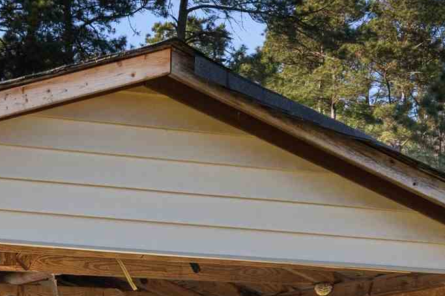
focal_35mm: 135
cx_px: 22
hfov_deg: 15.0
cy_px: 448
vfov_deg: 9.8
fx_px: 1668
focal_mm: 20
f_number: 6.3
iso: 100
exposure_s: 1/160
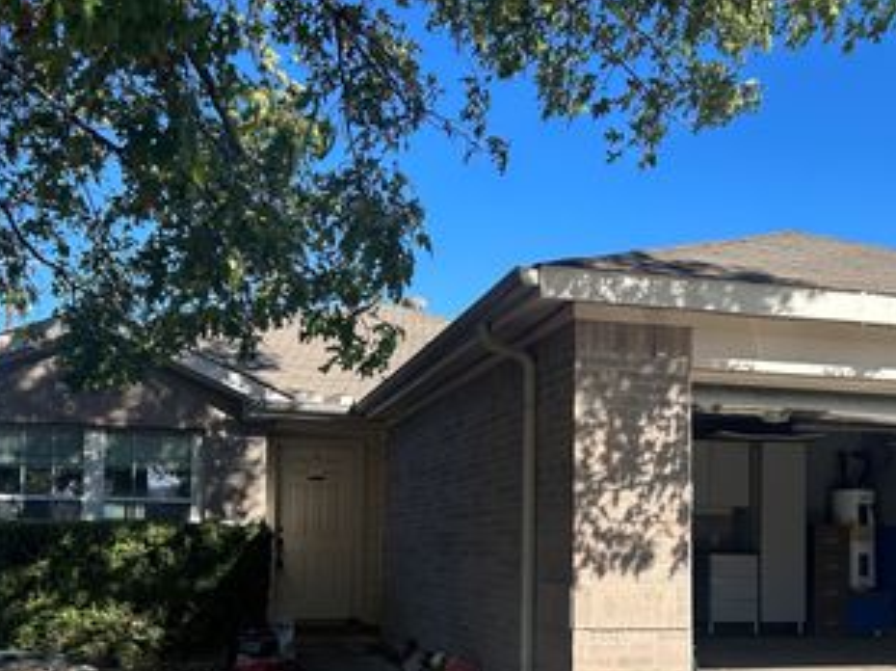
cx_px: 520
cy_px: 493
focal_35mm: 42
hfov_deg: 44.7
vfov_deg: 33.7
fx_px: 1086
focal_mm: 5.7
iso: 50
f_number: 1.5
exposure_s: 1/2353
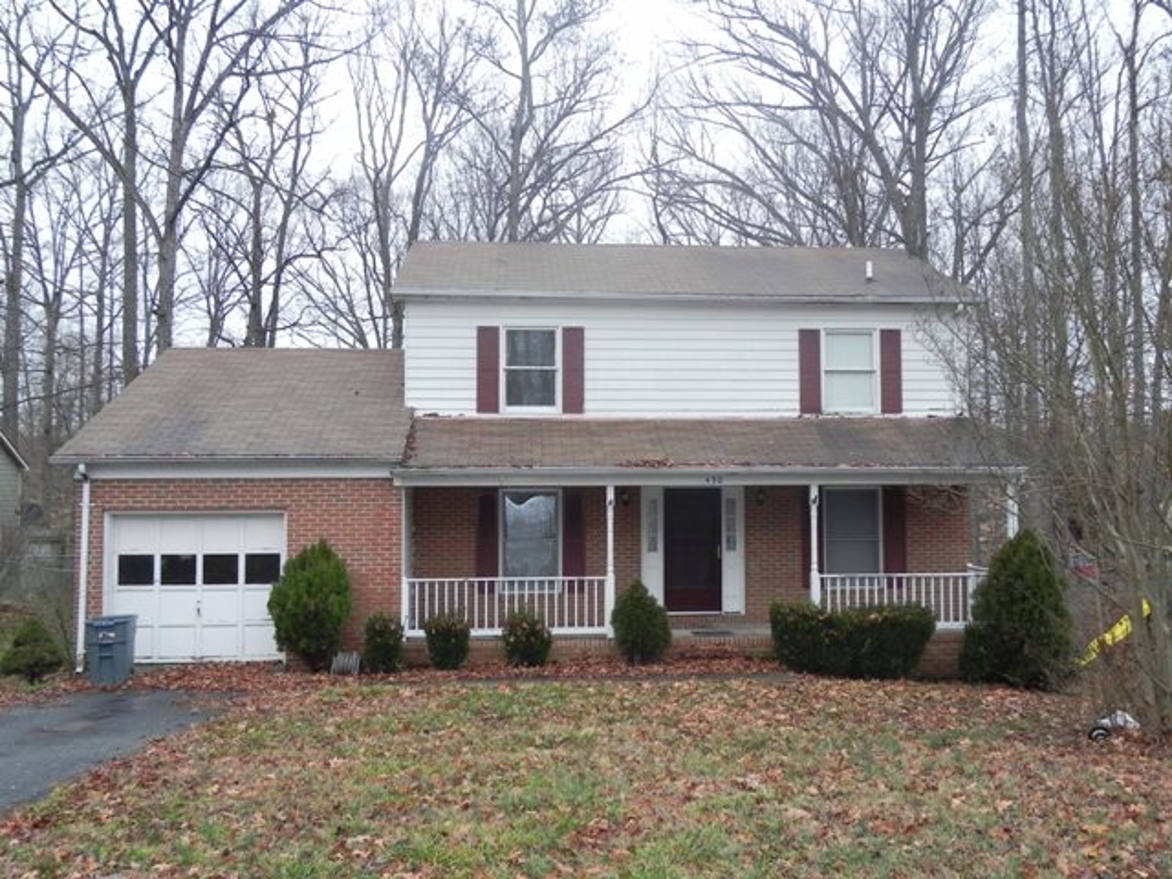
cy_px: 440
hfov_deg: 55.4
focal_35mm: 33
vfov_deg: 42.9
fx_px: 1117
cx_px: 586
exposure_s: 1/135
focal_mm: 5.9
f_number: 3.5
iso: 224
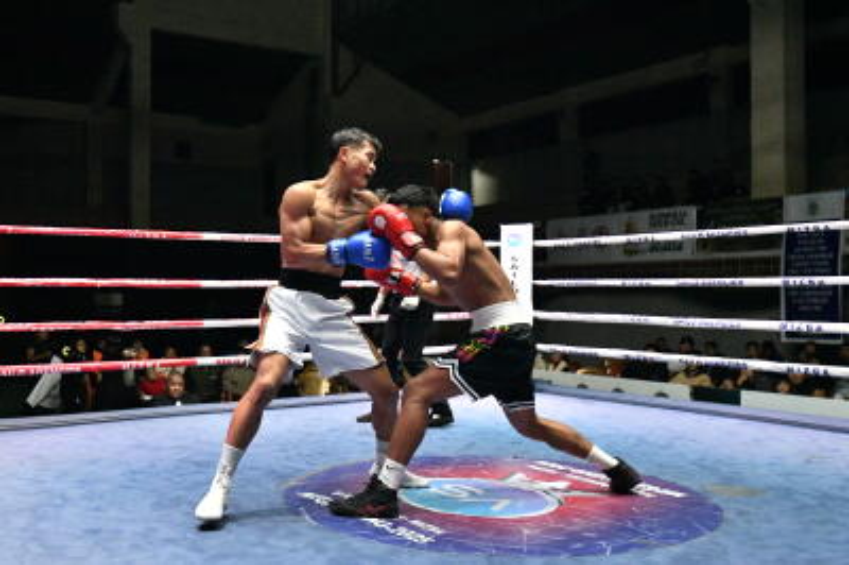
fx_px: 707
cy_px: 282
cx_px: 424
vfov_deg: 43.5
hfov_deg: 62.0
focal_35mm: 30
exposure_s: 1/400
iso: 3200
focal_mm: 30
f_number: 2.8
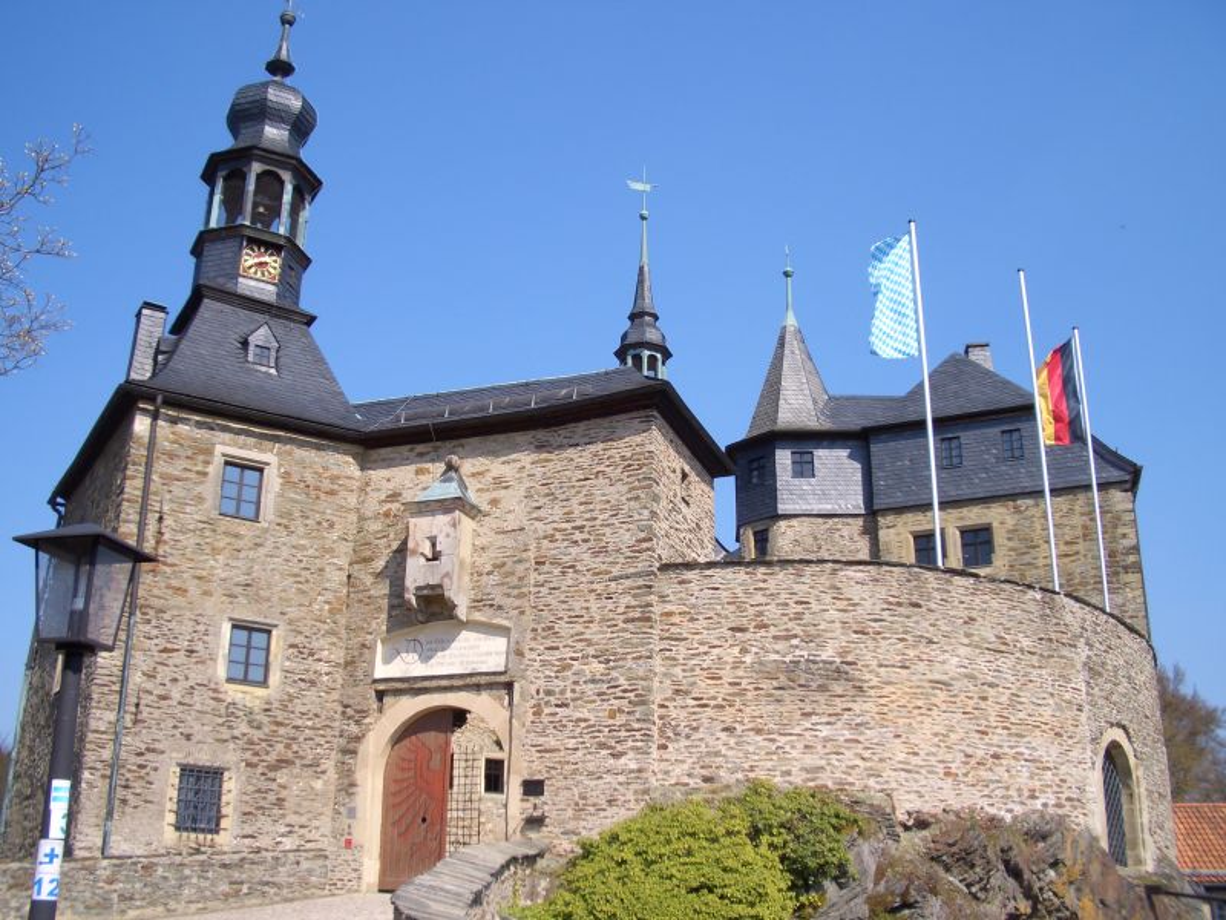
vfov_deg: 40.7
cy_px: 460
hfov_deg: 52.6
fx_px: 1240
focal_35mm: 35
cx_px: 613
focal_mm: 5.8
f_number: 4.3
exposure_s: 1/320
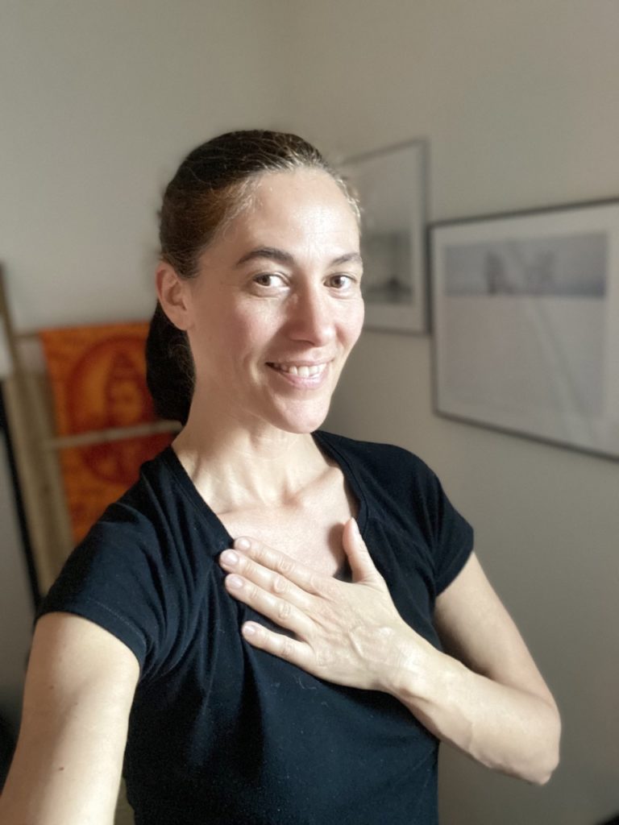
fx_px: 715
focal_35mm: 30
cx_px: 310
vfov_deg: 60.0
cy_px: 412
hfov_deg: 46.8
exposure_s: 1/30
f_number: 2.2
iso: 640
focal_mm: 2.71
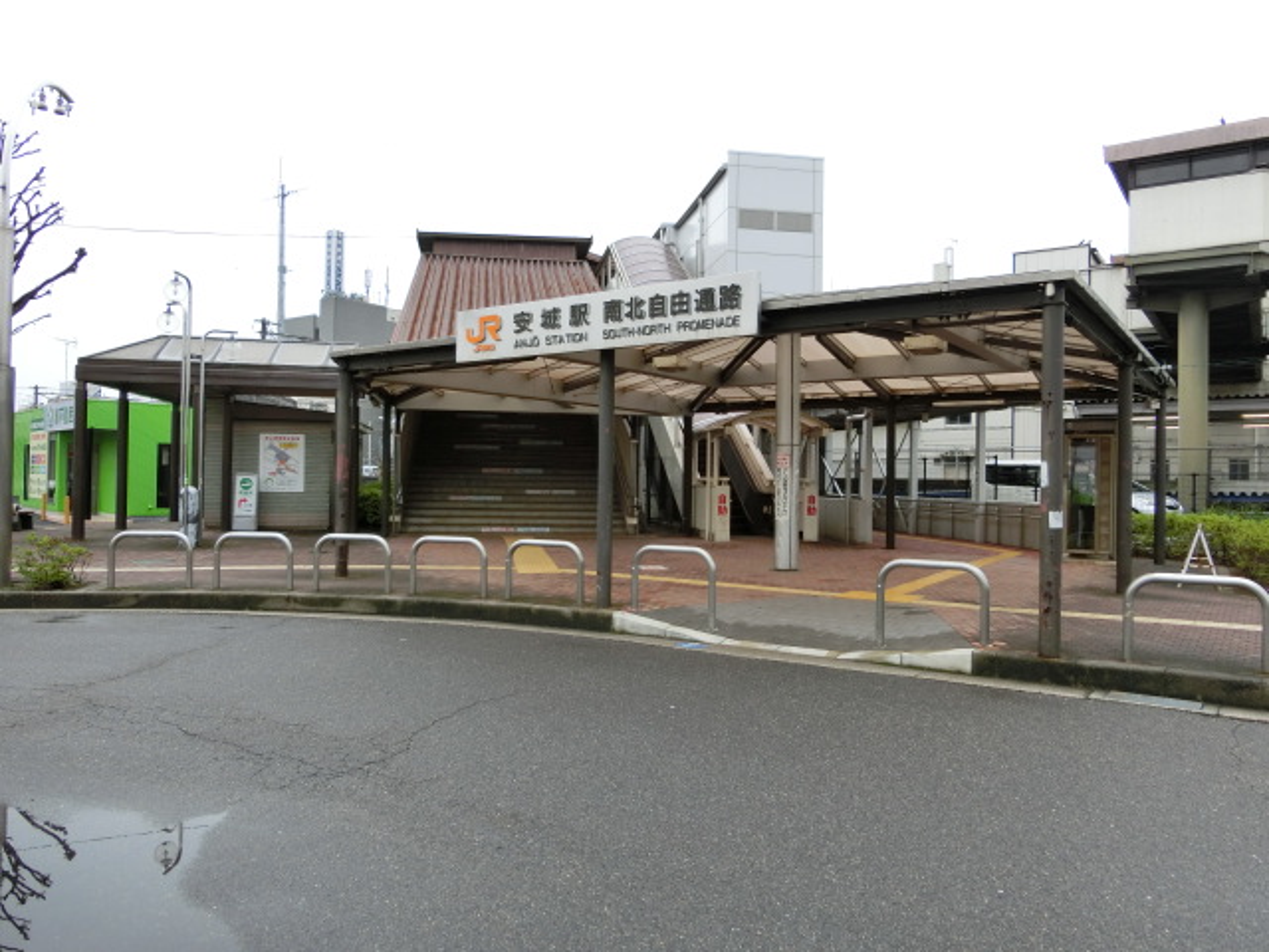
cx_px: 634
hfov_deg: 69.4
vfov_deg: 54.9
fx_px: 916
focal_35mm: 25
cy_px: 476
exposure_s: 1/200
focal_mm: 4.5
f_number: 3.5
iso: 80
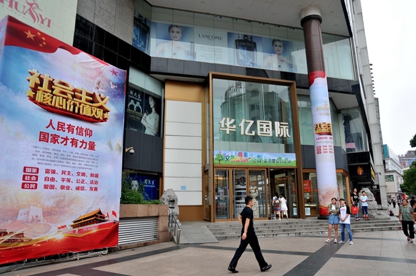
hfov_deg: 41.2
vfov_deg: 28.0
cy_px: 138
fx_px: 554
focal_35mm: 48
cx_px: 208
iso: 200
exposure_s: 1/200
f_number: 7.1
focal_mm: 32
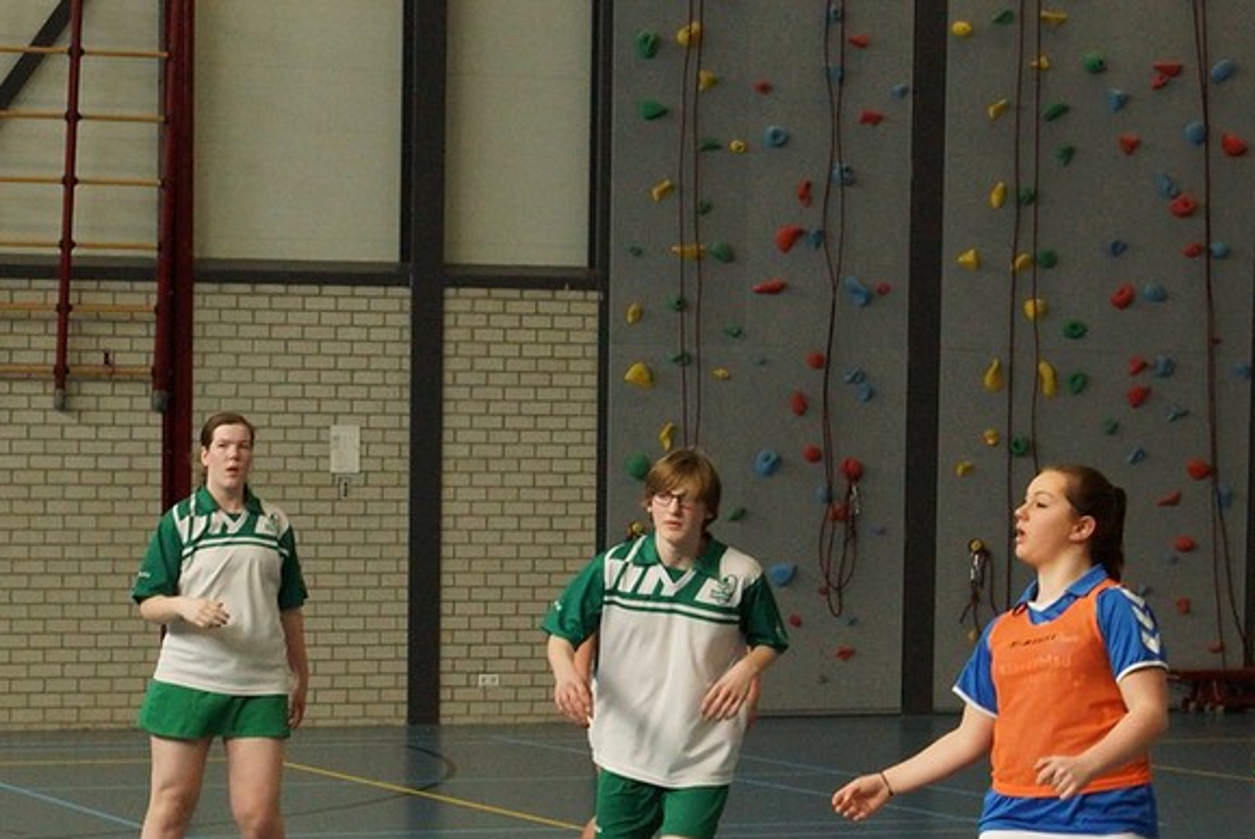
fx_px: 2407
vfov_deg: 19.6
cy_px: 672
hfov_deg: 28.4
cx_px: 208
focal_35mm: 69
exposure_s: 1/250
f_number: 6.3
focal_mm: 26
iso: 1250
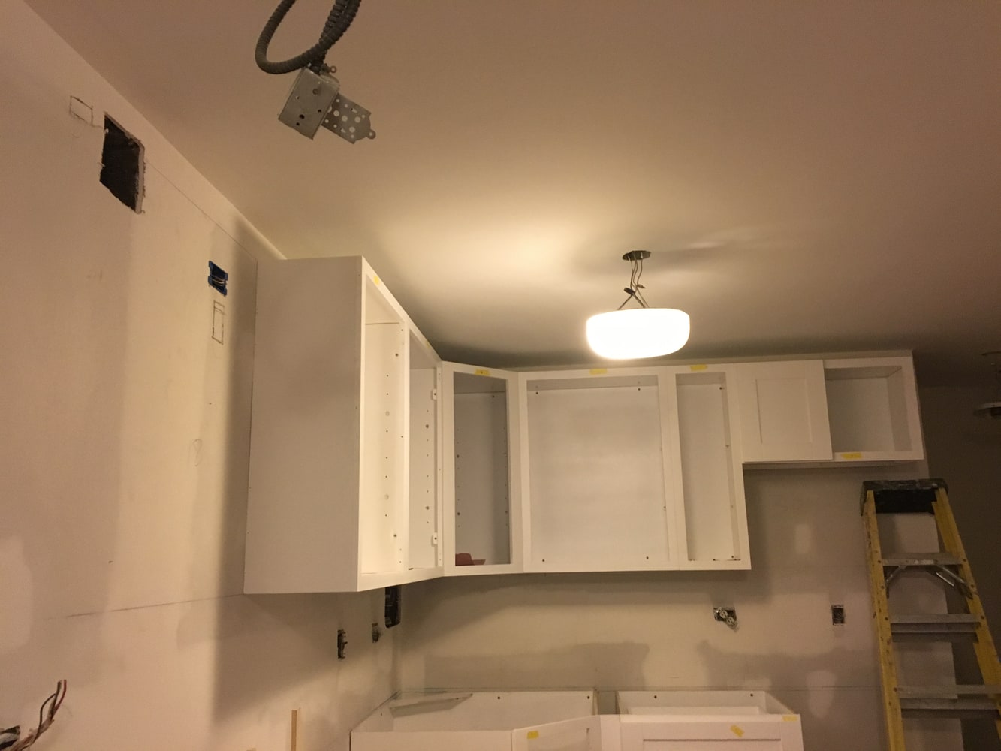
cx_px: 500
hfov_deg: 61.7
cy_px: 376
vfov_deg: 48.2
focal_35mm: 29
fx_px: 839
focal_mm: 4.15
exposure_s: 1/30
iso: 200
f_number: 2.2
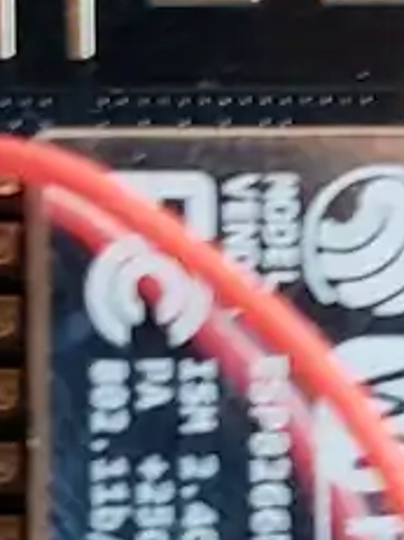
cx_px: 278
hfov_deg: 8.1
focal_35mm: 184
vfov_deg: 10.8
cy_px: 283
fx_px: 2866
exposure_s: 1/16
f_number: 1.5
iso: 250
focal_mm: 4.3
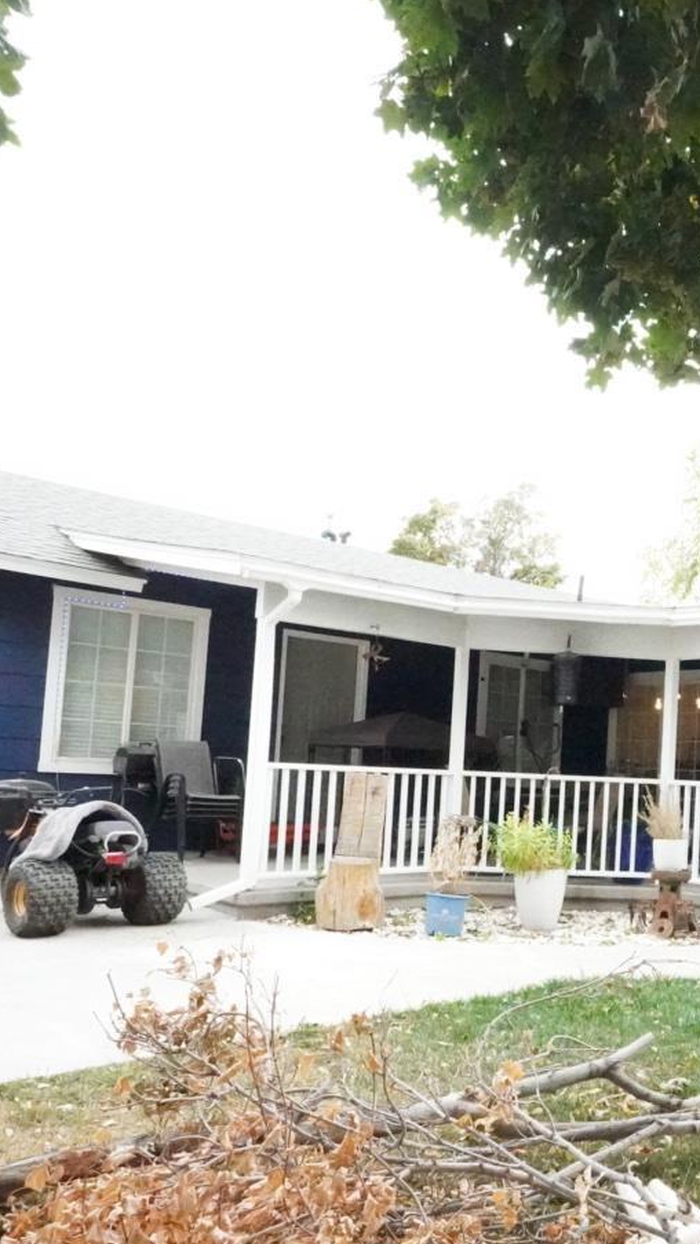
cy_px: 719
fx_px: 1021
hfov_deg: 34.1
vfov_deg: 62.4
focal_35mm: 31
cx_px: 718
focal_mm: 11
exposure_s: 1/3200
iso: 25600
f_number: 10
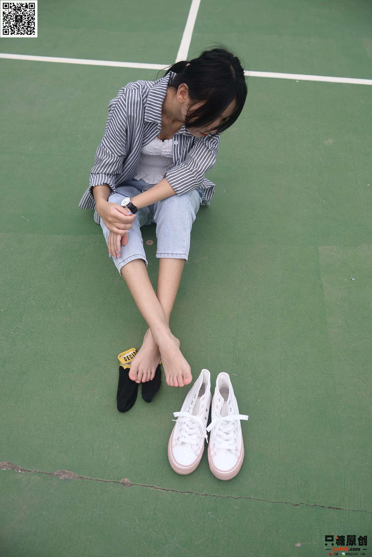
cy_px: 278
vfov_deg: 54.4
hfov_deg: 37.9
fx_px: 542
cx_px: 186
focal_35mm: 35
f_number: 5.6
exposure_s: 1/640
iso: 100
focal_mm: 35
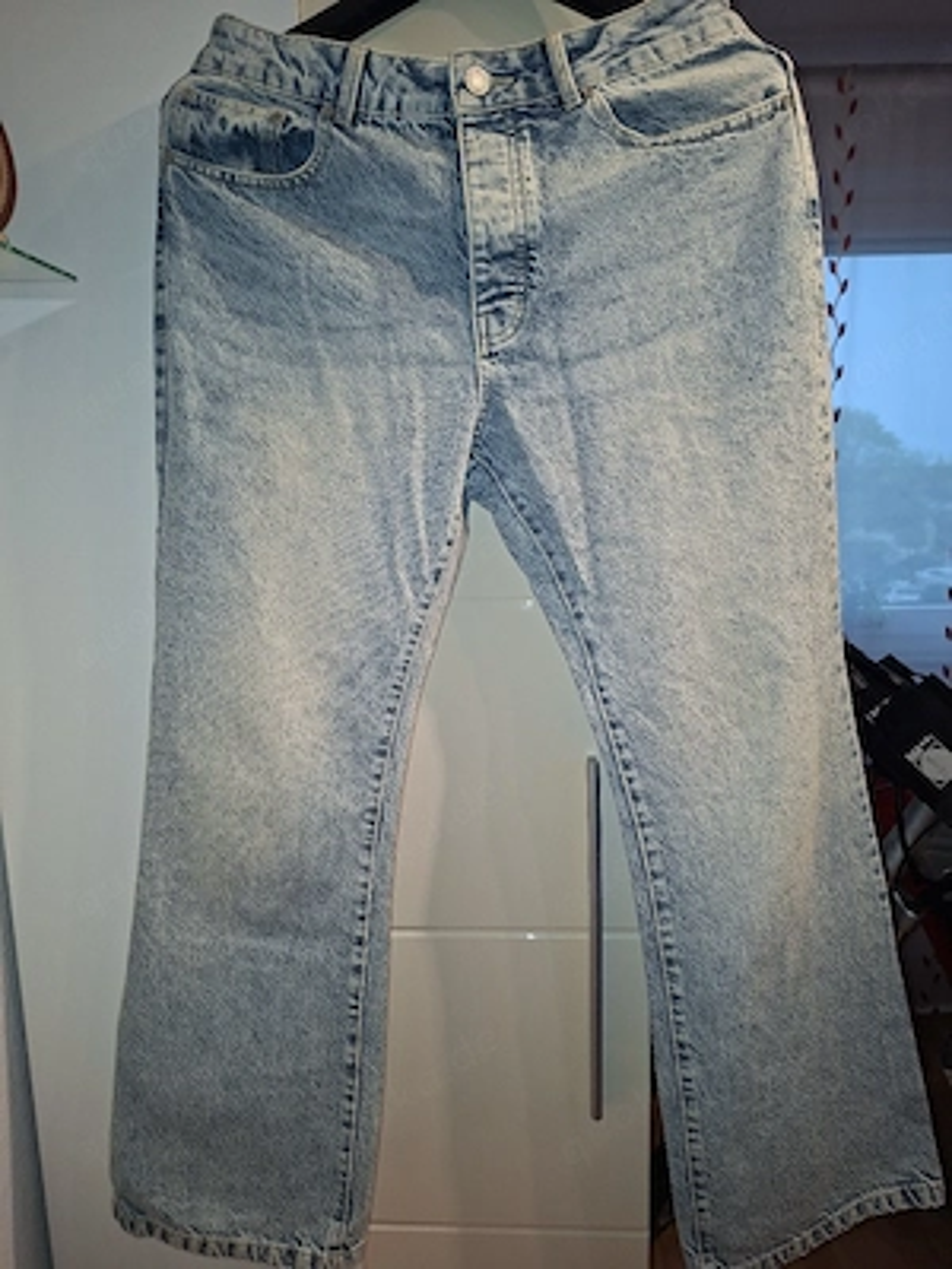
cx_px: 476
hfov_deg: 58.9
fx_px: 843
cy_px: 634
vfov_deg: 73.9
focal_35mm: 23
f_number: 1.8
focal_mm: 5.54
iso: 200
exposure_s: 1/100
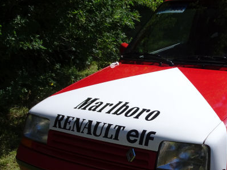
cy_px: 111
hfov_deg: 30.9
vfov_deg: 24.3
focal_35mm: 60
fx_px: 393
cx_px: 200
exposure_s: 1/800
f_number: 4
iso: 80
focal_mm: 5.09
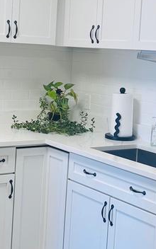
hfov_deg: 16.7
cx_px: 55
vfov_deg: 26.4
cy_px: 102
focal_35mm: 78
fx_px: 531
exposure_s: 1/122
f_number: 1.78
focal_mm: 6.86
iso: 50
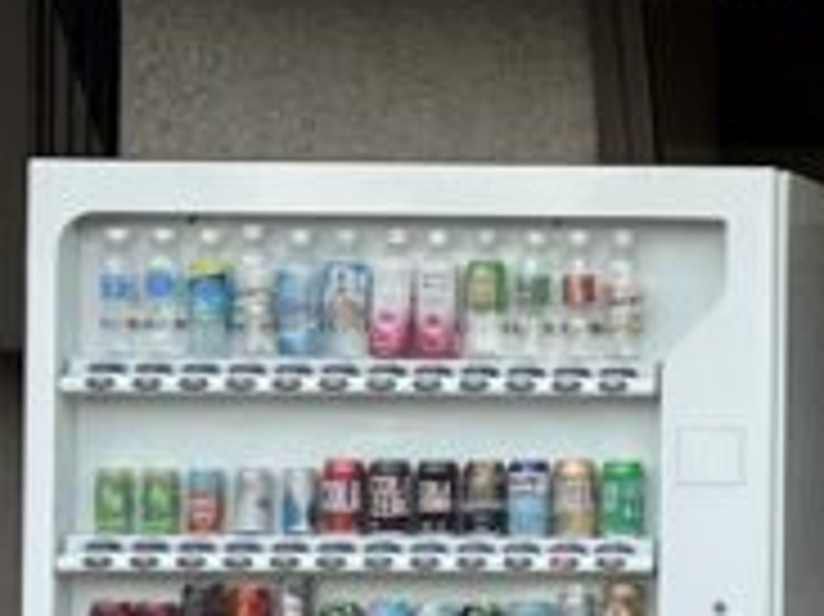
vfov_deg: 8.1
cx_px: 1720
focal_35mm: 182
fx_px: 4329
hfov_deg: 10.0
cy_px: 333
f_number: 1.5
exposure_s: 1/120
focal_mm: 5.7
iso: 125
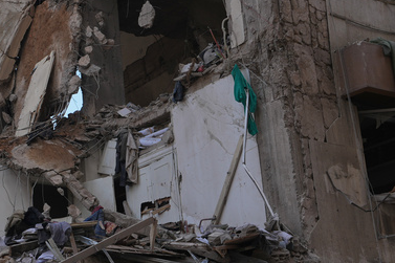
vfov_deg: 14.4
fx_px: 1042
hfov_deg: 20.6
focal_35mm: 95
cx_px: -22
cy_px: 117
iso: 100
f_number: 3.5
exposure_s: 1/400
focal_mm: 35
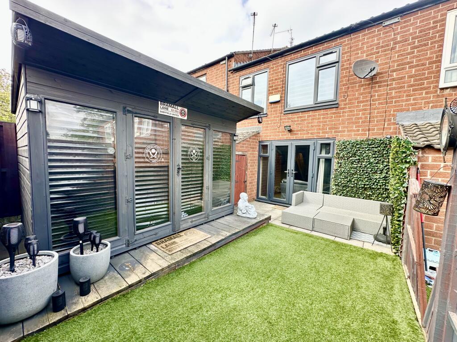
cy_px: 171
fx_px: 185
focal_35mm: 14
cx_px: 228
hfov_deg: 102.1
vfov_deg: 85.7
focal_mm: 2.22
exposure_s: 1/246
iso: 40
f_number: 2.2
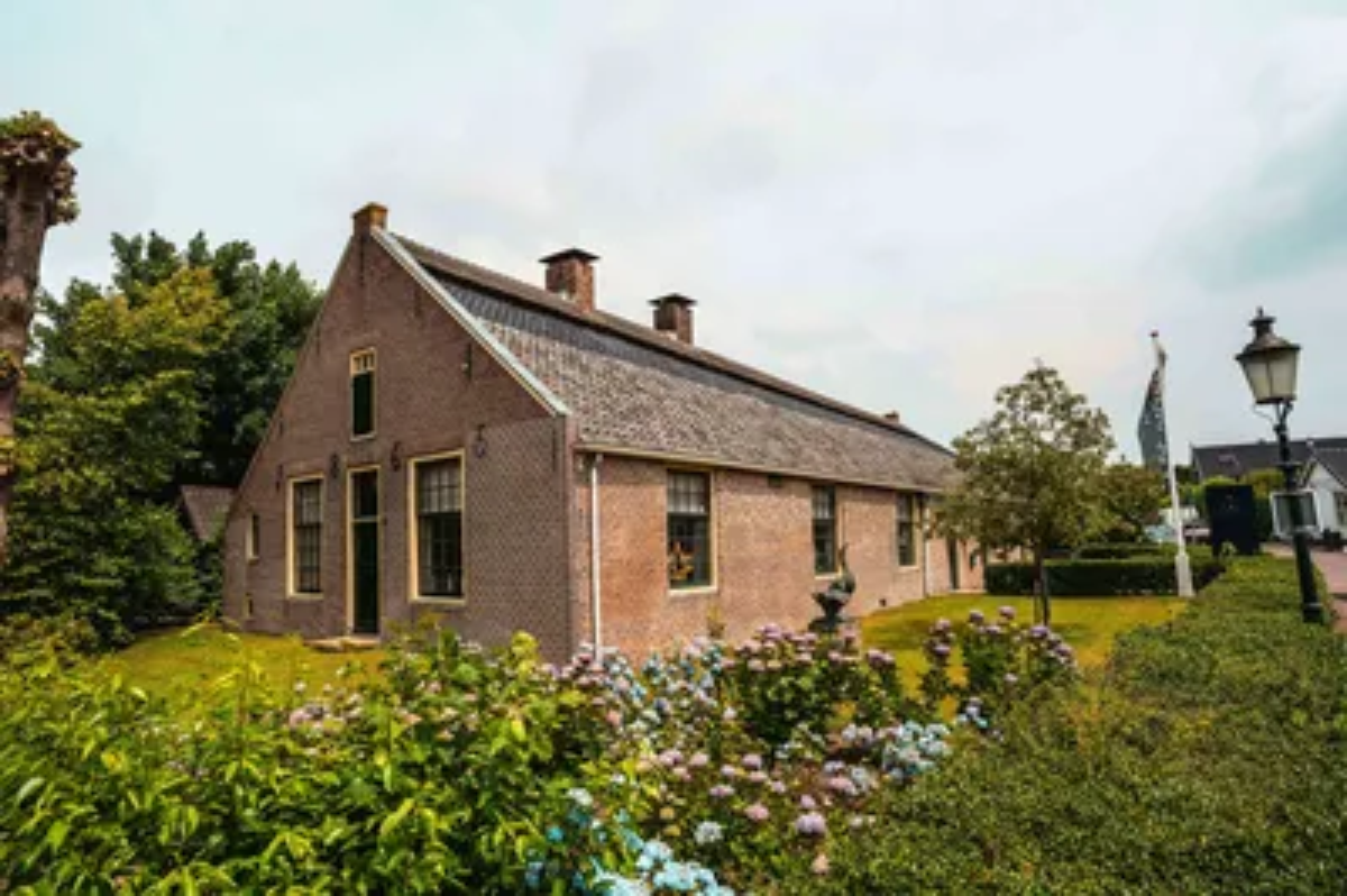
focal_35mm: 20
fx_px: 748
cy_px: 448
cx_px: 674
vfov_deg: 61.8
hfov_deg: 84.0
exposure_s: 1/2000
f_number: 4.5
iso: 200
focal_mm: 20
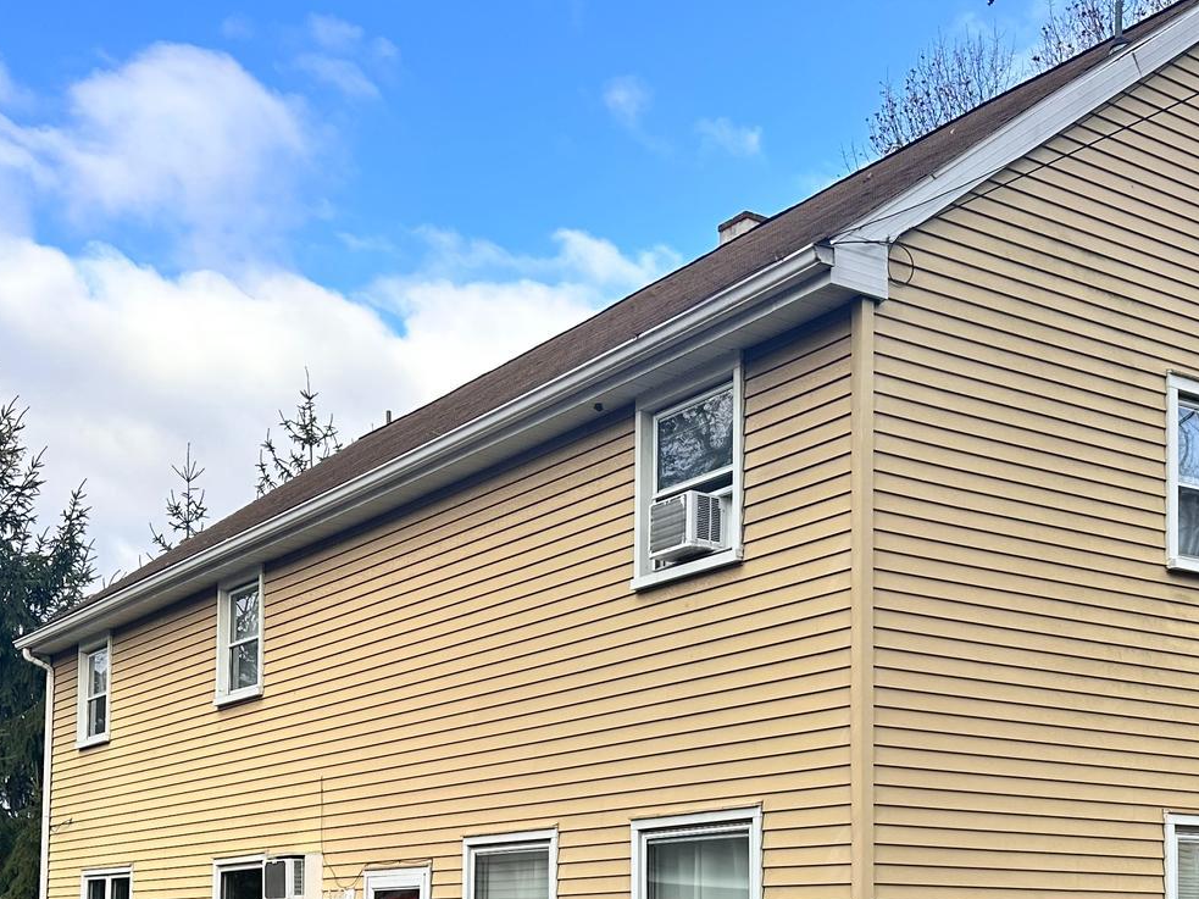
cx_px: 714
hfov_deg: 38.1
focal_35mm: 50
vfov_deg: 28.0
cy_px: 818
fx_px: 1732
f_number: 1.78
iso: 80
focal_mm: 6.86
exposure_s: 1/1495
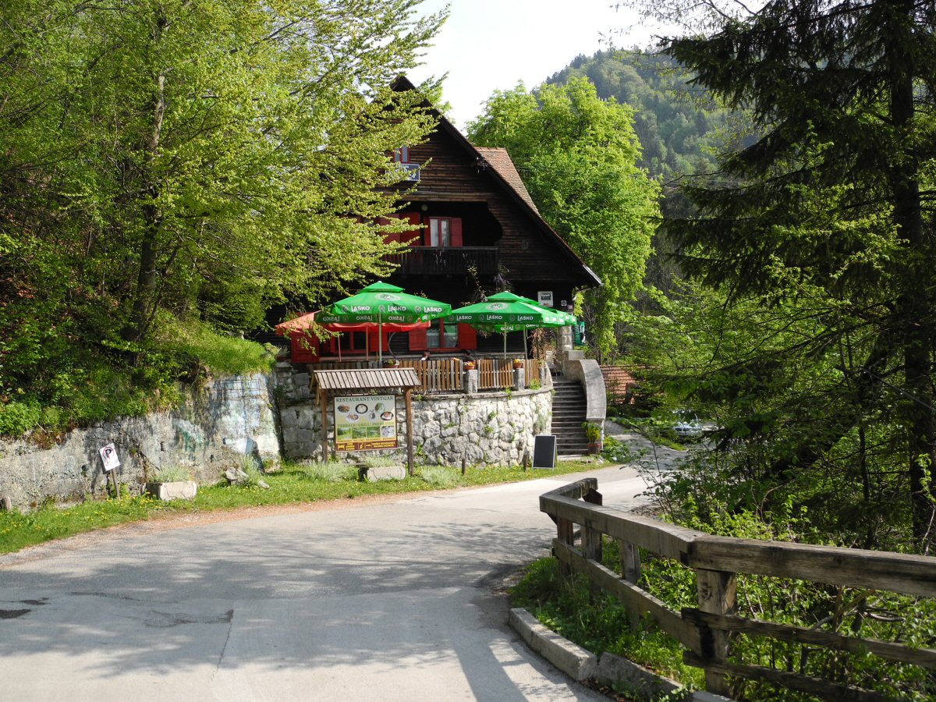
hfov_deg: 52.6
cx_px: 468
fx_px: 946
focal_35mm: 35
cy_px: 351
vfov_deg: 40.7
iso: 100
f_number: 3.2
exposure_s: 1/668
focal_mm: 7.4
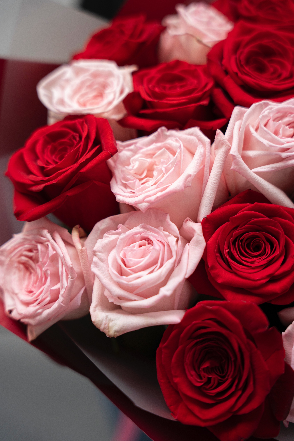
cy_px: 220
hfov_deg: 27.0
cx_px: 147
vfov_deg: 39.7
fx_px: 611
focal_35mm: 50
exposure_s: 1/1250
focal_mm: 49.9
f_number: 2.8
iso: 400
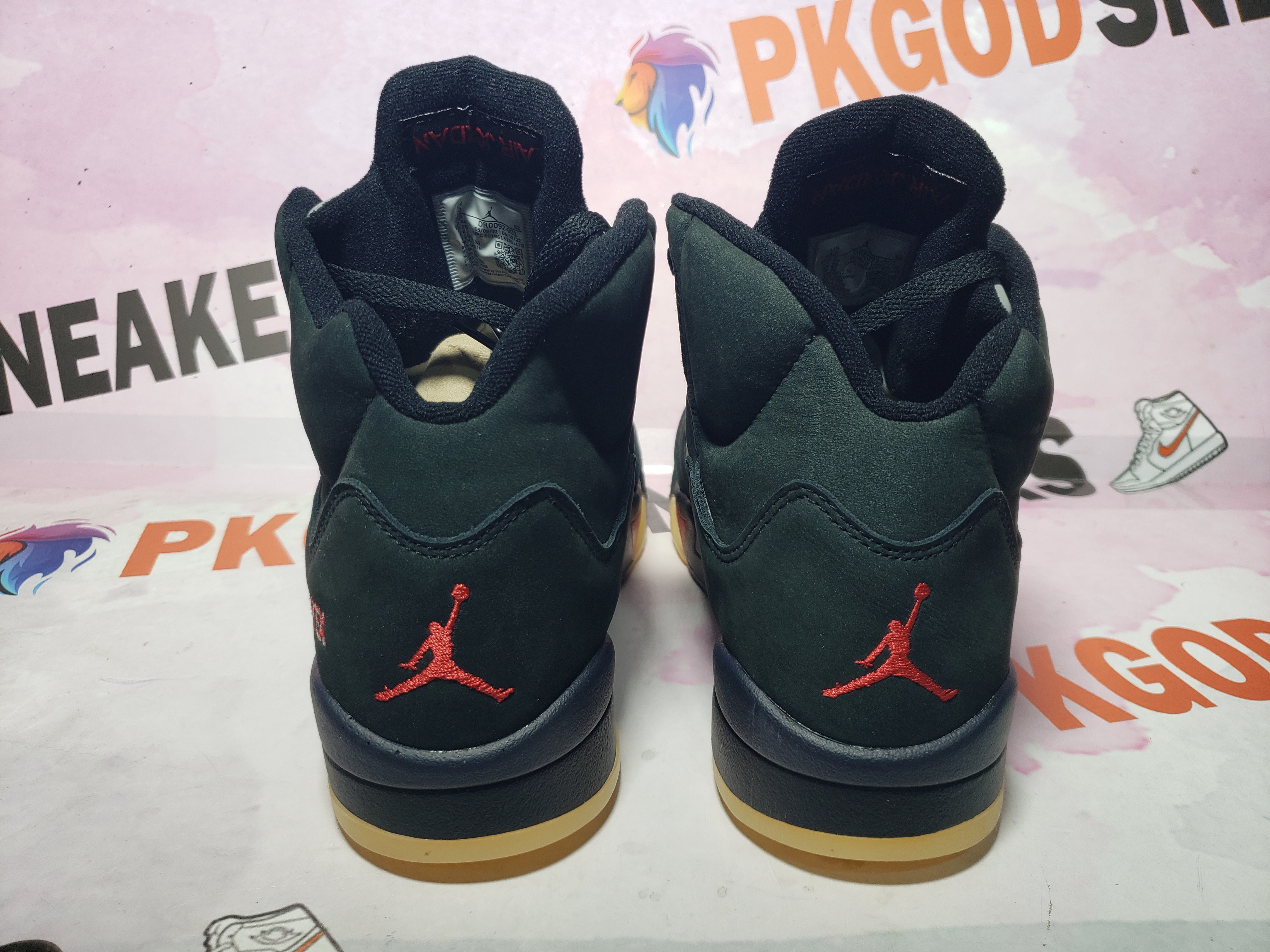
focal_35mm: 26
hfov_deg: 67.3
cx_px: 635
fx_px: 954
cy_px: 476
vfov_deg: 53.1
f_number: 1.5
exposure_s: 1/267
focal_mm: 4.3
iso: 50
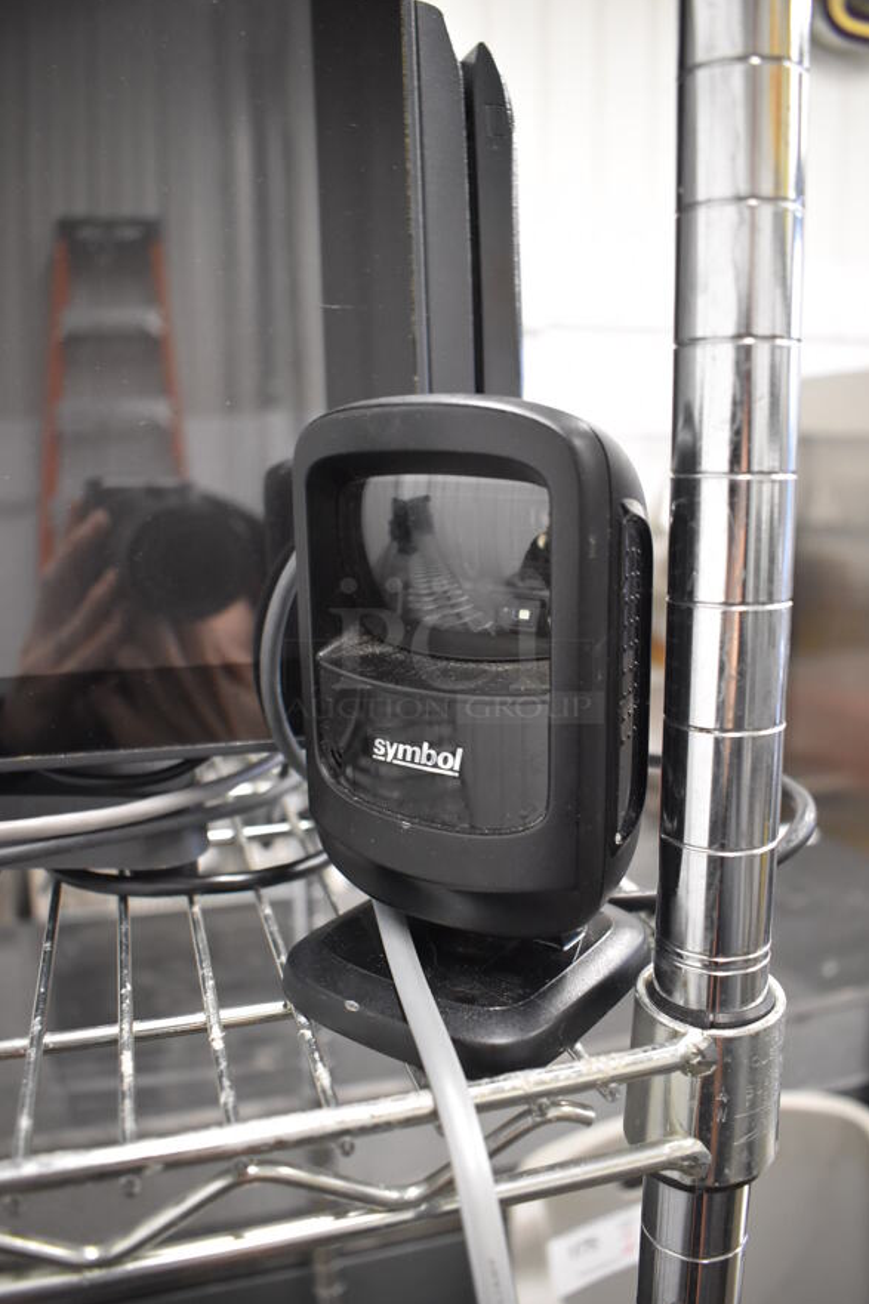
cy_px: 646
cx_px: 440
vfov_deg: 65.5
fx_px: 1014
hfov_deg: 46.4
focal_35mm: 28
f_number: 4
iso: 1600
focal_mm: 18
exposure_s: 1/60
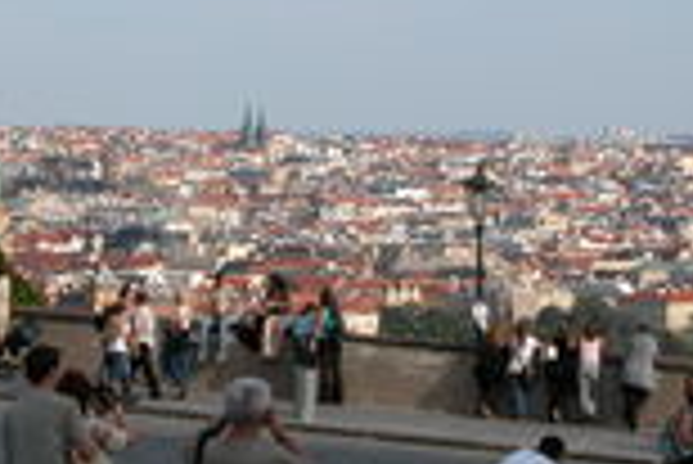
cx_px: 306
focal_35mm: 200
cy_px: 81
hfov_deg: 10.3
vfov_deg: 6.9
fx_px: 3854
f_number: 6.7
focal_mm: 18.8
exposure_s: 1/279
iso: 100
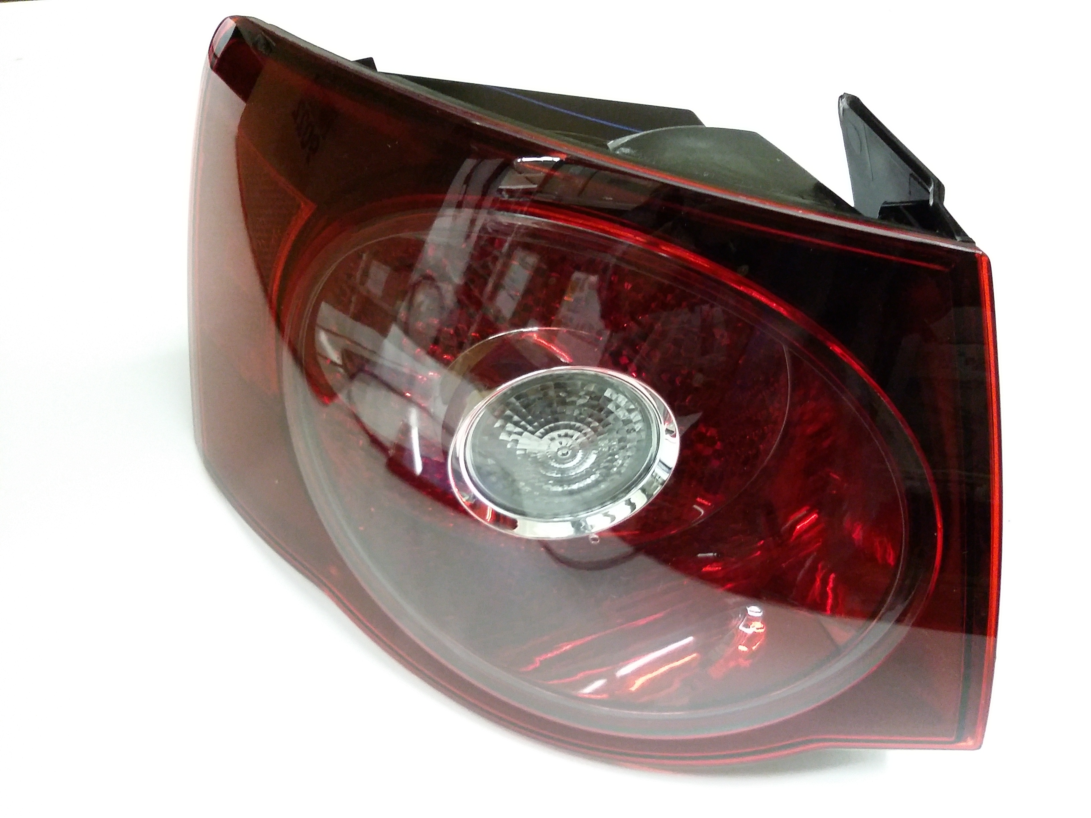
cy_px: 409
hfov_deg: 56.8
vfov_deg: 44.2
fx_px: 1009
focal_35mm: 32
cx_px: 546
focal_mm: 3.4
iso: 400
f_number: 2.4
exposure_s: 1/15
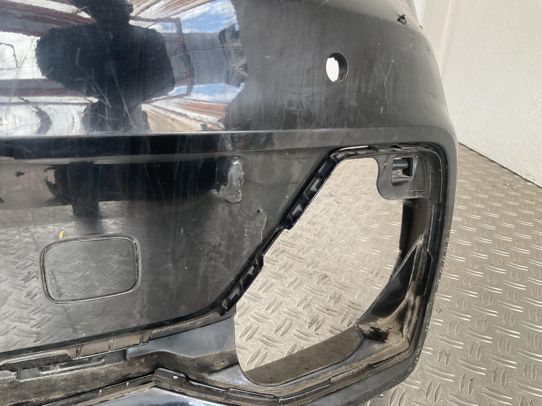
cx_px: 271
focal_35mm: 29
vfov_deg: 48.2
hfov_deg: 61.7
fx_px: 454
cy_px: 203
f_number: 1.8
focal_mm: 3
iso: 64
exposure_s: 1/120
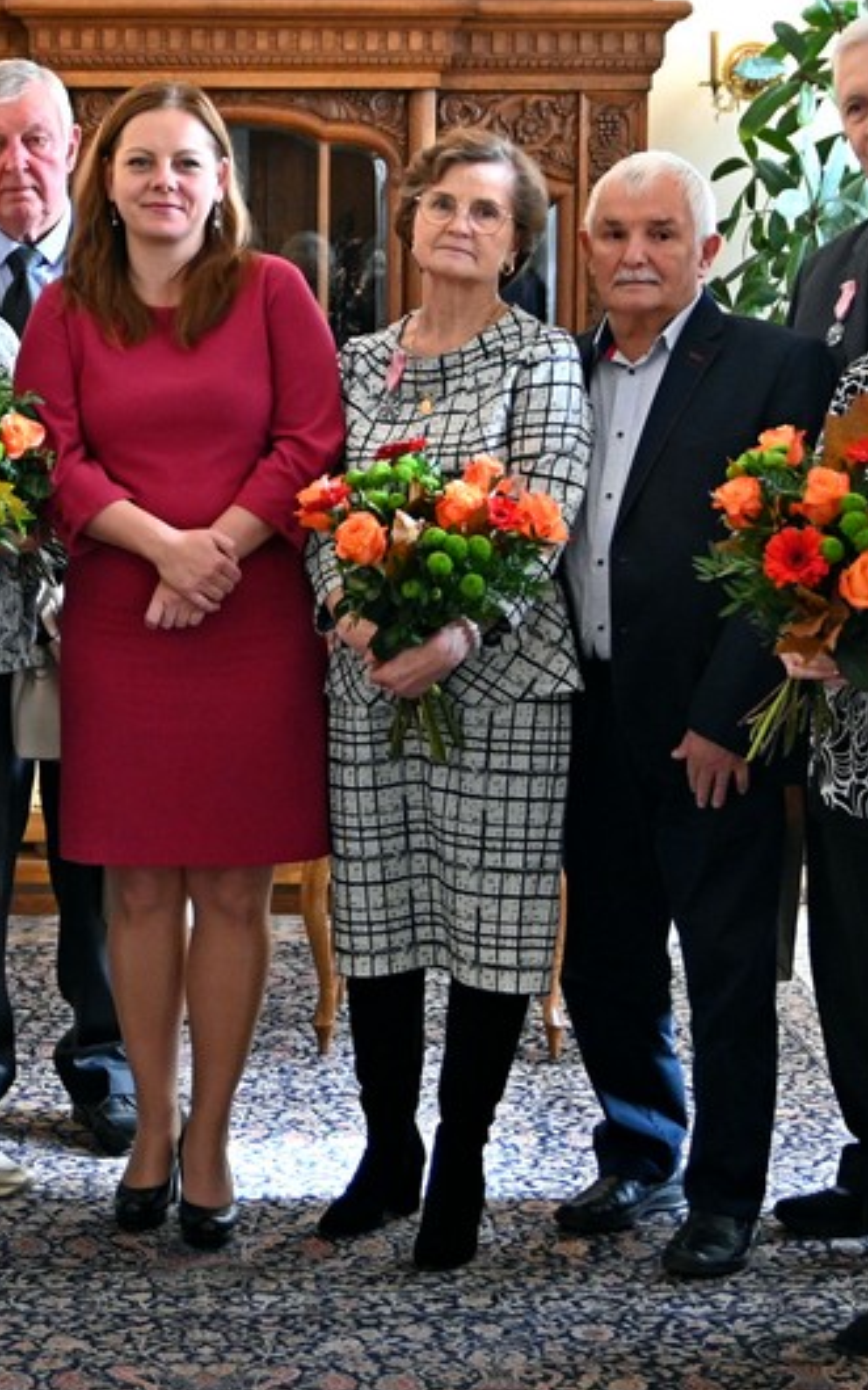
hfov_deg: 14.4
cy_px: 703
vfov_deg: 23.0
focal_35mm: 90
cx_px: 168
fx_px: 3408
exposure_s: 1/160
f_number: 3.2
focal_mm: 26
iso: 1600
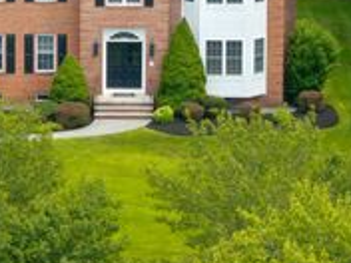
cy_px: 24
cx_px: 62
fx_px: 4786
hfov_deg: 4.2
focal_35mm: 472
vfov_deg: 3.1
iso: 100
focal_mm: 30.71
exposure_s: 1/320
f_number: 3.4
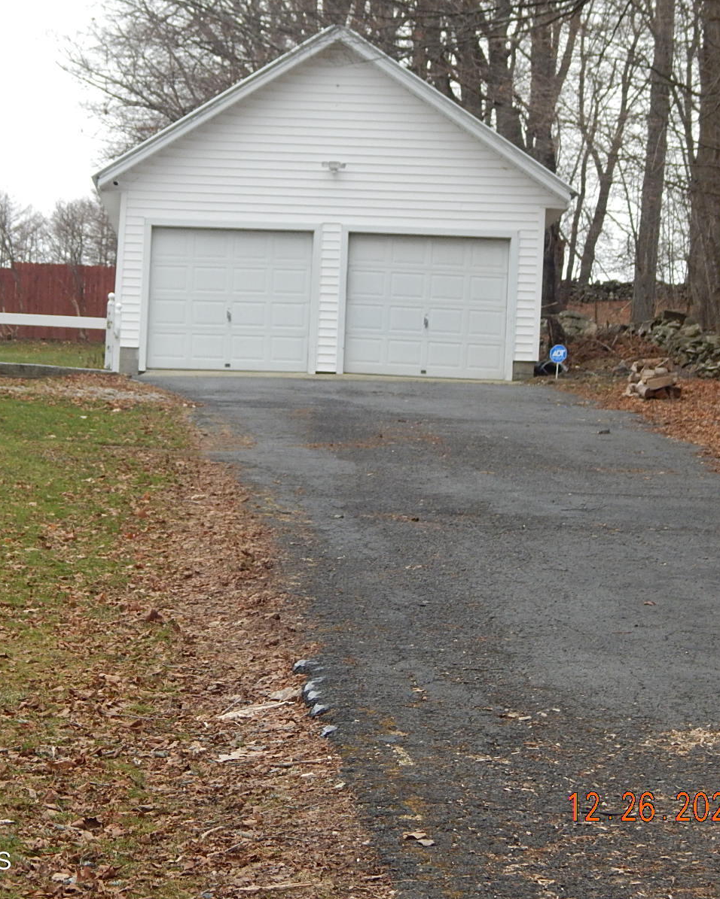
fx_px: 2610
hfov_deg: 15.7
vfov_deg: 19.6
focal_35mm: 98
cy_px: 450
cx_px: 222
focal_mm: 13.5
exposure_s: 1/250
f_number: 4.2
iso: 250
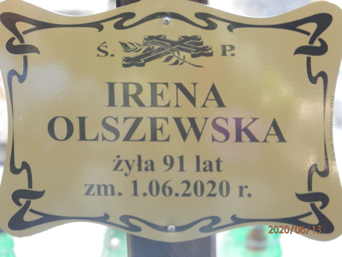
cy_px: 128
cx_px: 171
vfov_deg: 5.3
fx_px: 2776
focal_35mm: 281
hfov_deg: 7.0
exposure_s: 1/40
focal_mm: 50.2
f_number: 5.6
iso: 250
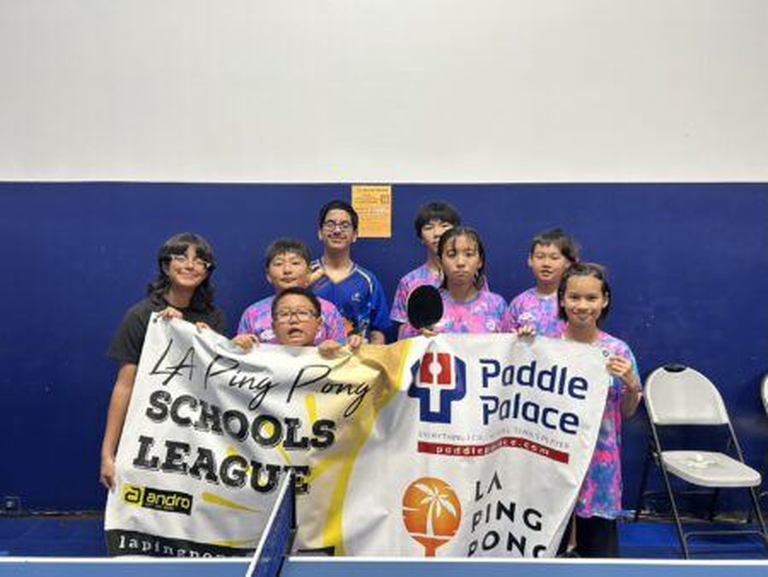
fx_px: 577
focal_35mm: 26
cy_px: 288
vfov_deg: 53.1
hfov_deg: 67.3
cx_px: 384
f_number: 1.5
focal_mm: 5.7
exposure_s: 1/120
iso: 100
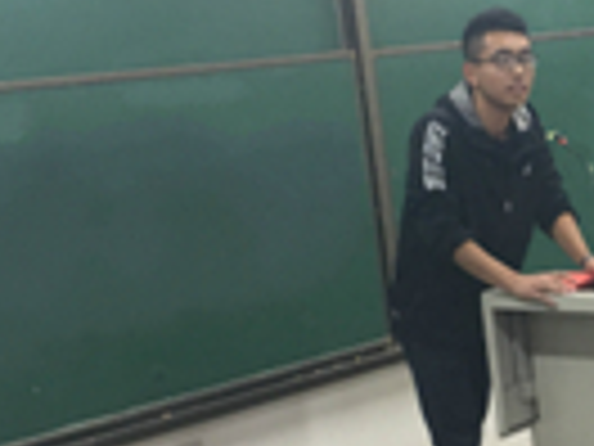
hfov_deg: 21.5
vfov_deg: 16.7
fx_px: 1510
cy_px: 347
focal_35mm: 88
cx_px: 585
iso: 50
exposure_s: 1/17
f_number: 2.2
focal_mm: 4.15
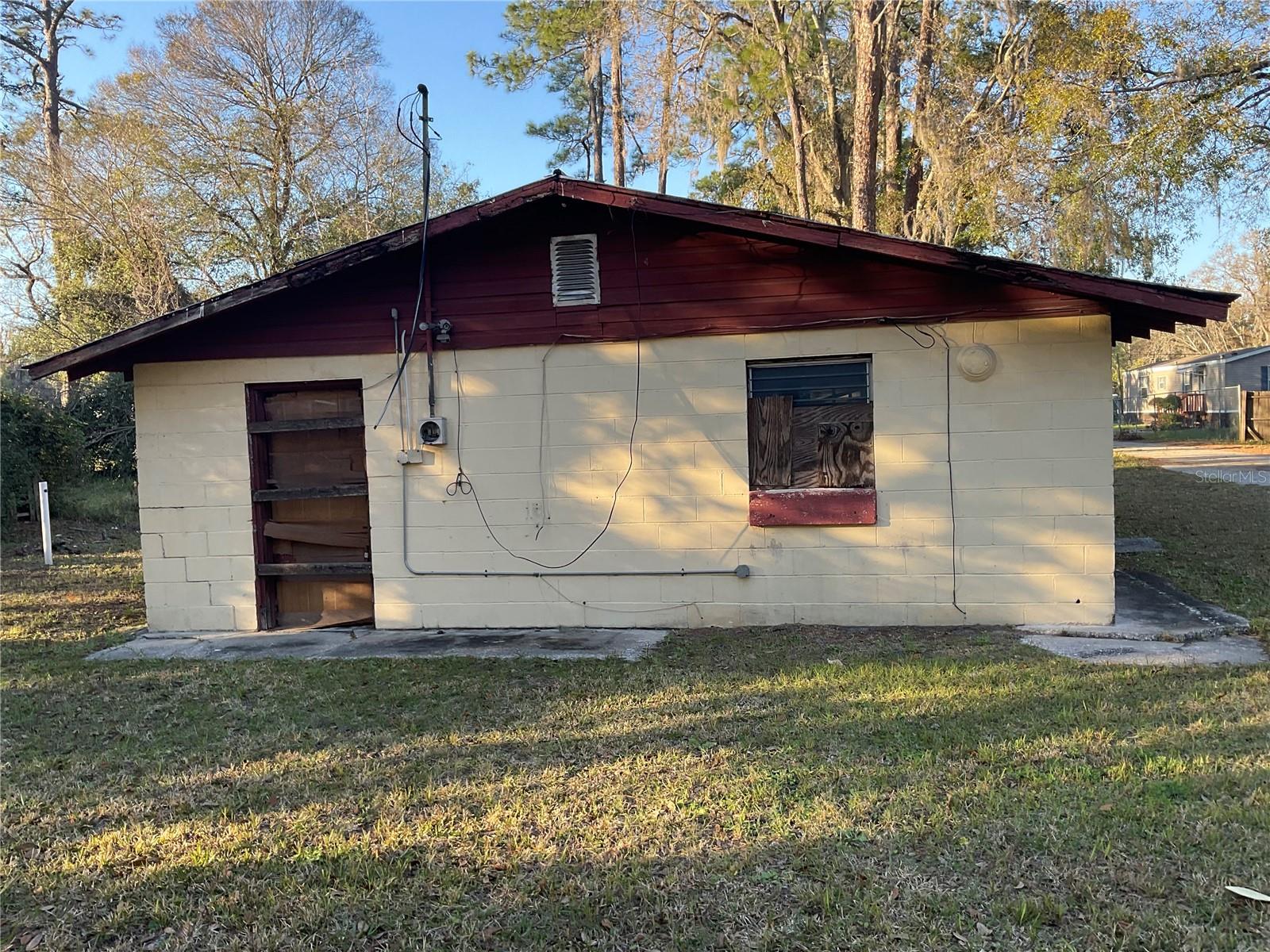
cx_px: 635
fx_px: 1064
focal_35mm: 29
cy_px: 476
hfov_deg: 61.7
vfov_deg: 48.2
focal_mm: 3
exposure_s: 1/202
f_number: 1.8
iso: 16
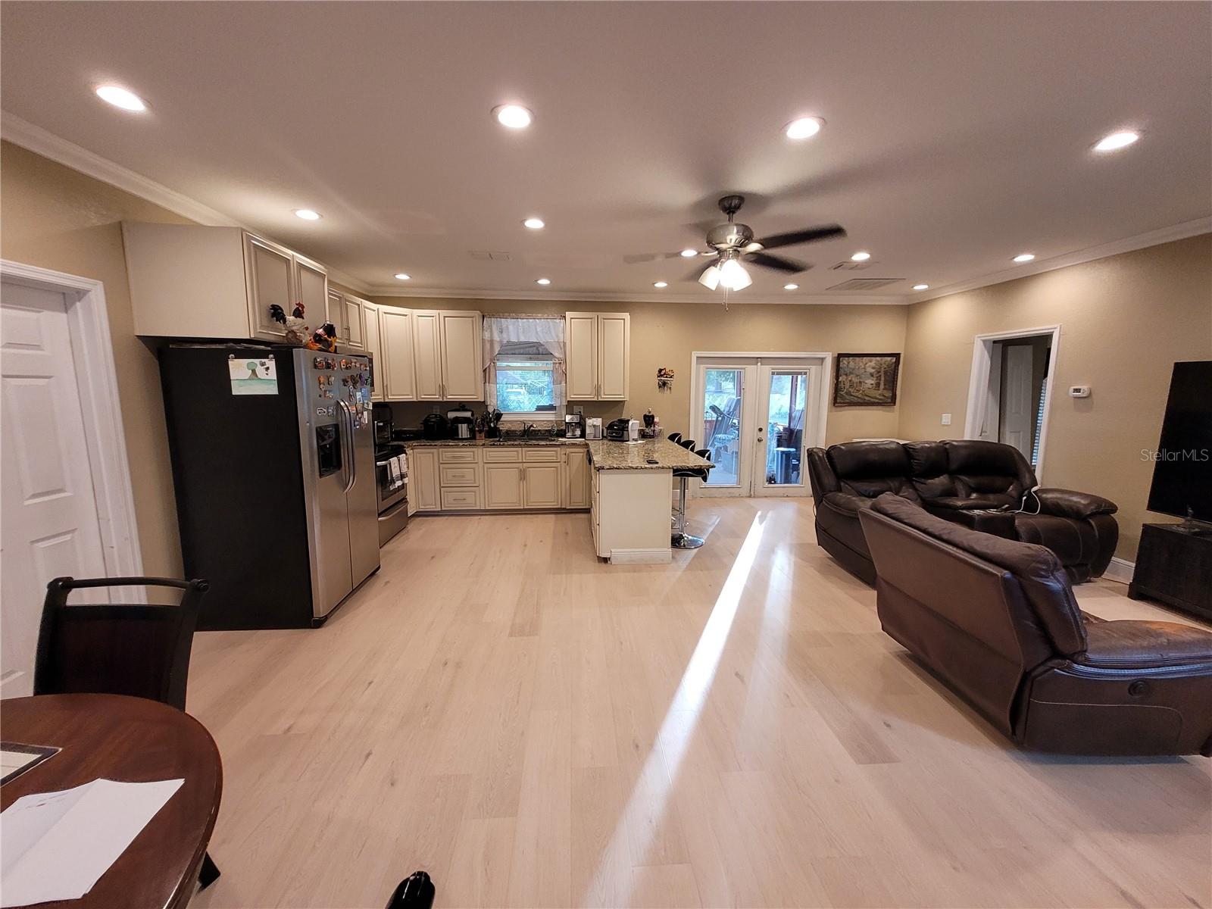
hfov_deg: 106.2
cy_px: 454
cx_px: 606
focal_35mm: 13
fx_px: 455
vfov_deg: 89.9
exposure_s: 1/60
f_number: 2.2
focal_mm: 1.74
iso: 250
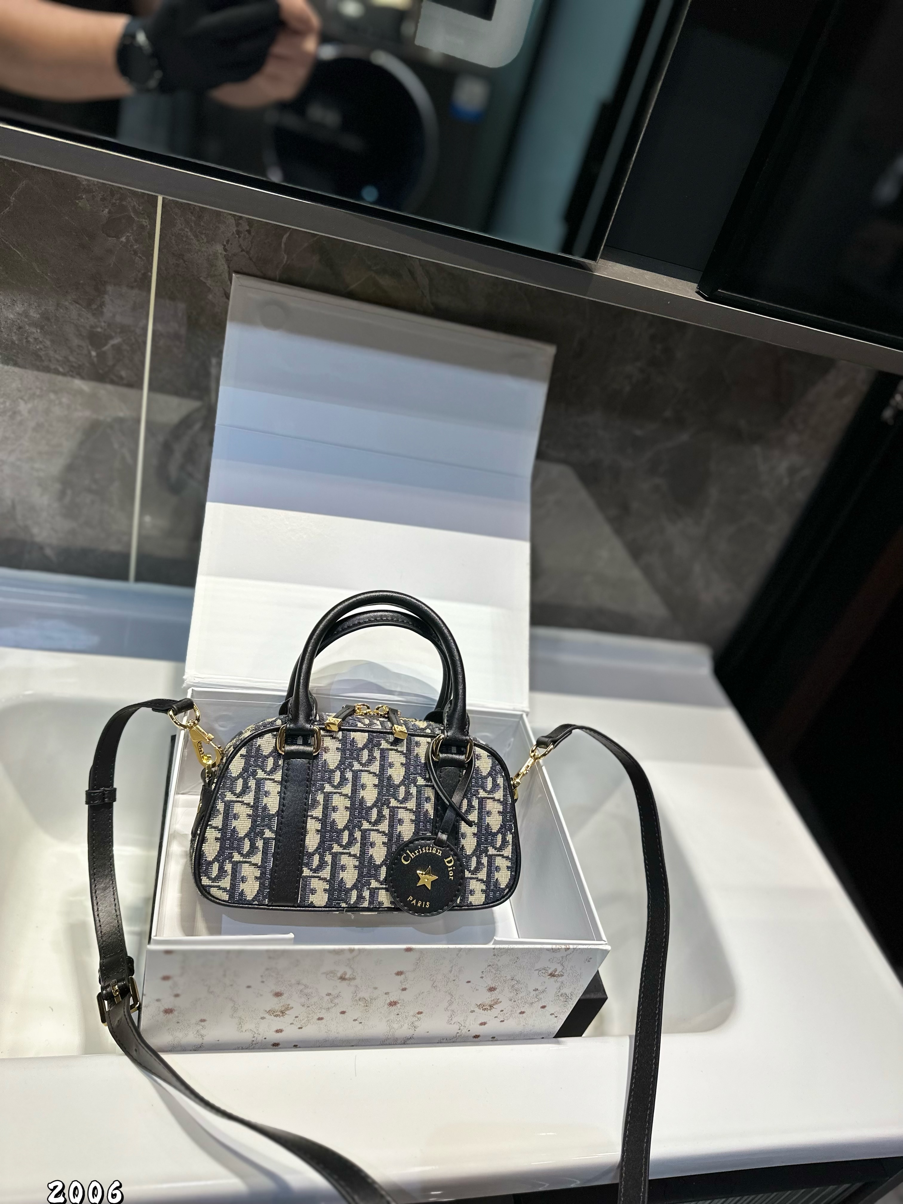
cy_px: 602
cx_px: 452
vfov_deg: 71.6
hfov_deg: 56.8
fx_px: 835
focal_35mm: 24
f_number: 1.78
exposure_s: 1/121
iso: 125
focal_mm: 6.86
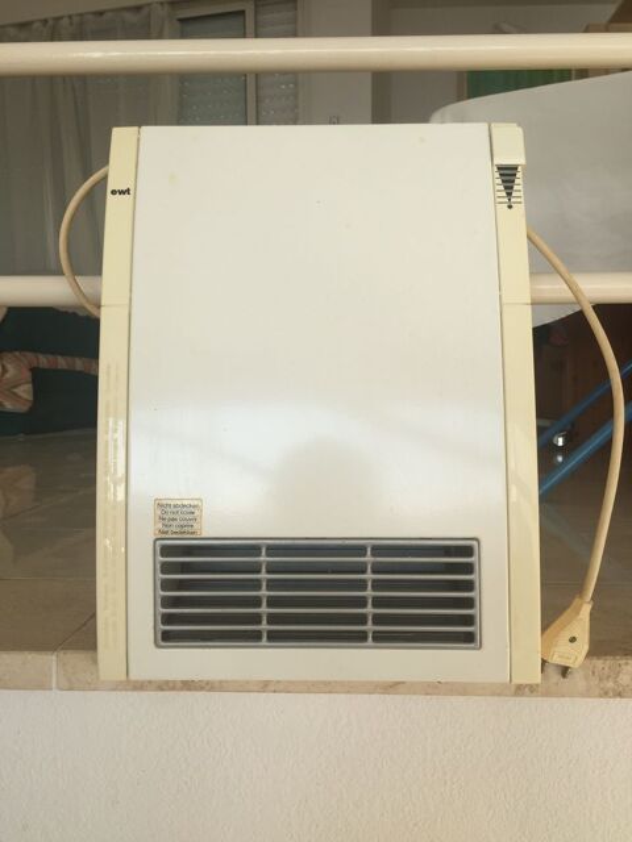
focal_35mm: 29
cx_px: 316
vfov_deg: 61.7
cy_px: 421
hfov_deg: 48.2
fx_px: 706
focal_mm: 4.15
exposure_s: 1/542
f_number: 2.2
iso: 32
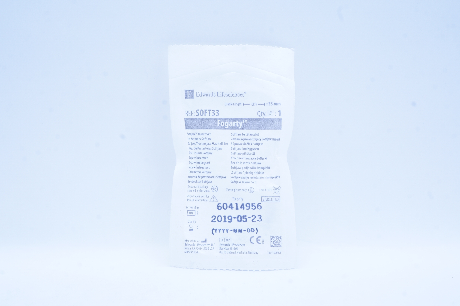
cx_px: 230
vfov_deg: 28.0
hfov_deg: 41.2
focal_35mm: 48
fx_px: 613
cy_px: 153
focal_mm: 32
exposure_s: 1/10
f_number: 14
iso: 400
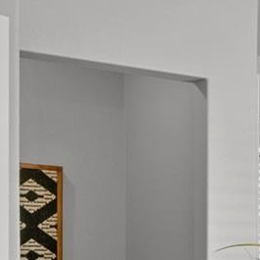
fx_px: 892
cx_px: 721
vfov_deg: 16.1
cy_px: 291
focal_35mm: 105
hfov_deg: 11.6
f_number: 8
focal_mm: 16
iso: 250
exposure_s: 1/10
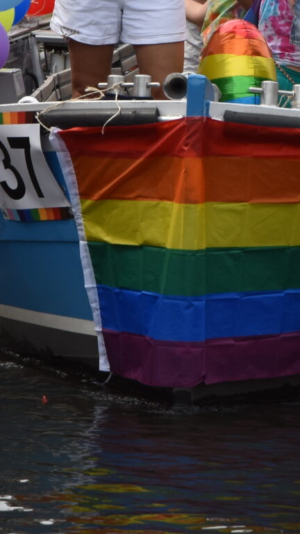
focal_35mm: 550
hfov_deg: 2.2
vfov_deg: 3.9
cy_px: 11
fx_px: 7774
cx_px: 394
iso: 200
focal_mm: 105
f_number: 9
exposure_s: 1/320
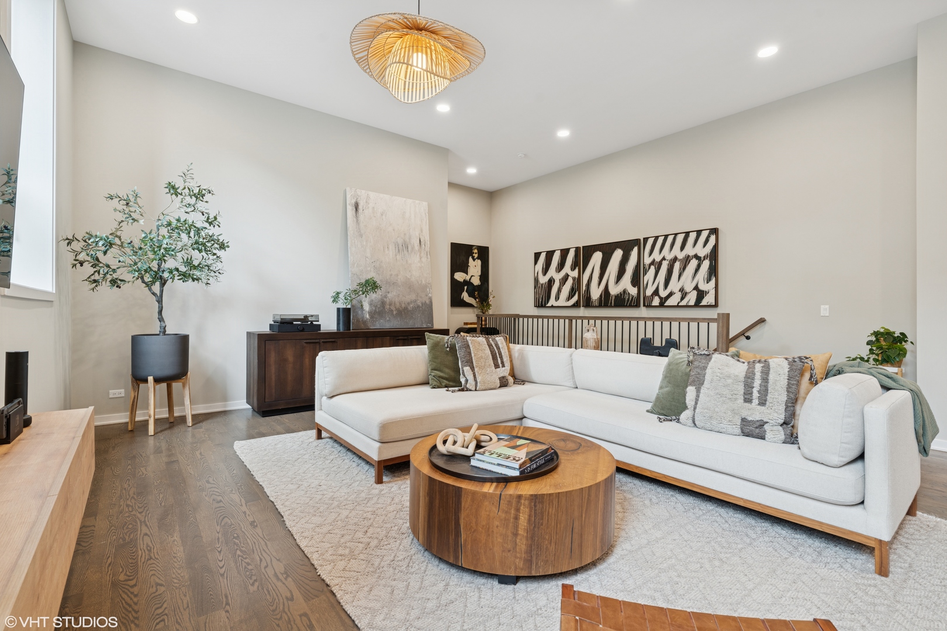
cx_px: 474
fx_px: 421
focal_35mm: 16
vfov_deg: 73.7
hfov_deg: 96.7
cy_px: 316
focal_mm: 16
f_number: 8
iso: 320
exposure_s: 1/15
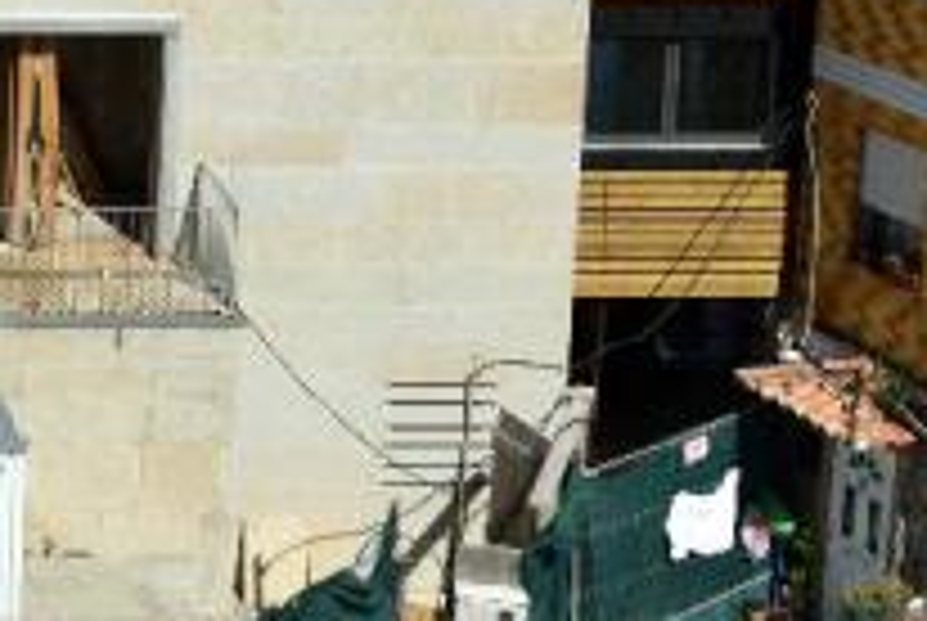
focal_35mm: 93
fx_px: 2398
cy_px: -302
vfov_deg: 13.9
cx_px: -436
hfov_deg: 19.3
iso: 160
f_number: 11
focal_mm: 24
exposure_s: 1/500
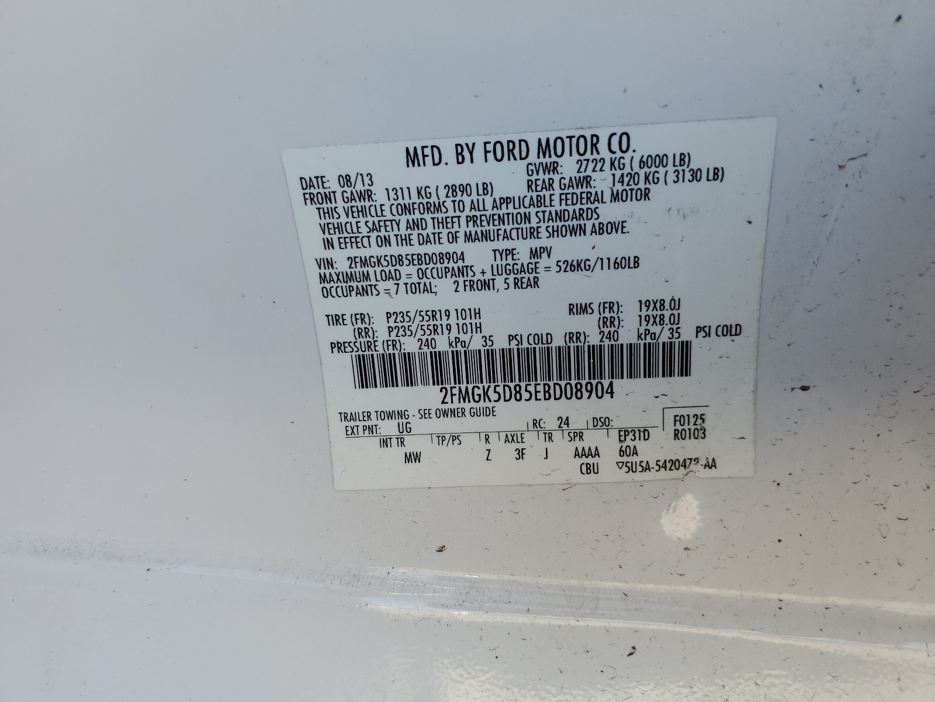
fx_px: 702
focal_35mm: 26
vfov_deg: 53.1
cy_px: 351
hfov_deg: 67.3
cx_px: 468
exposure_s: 1/333
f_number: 1.5
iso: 50
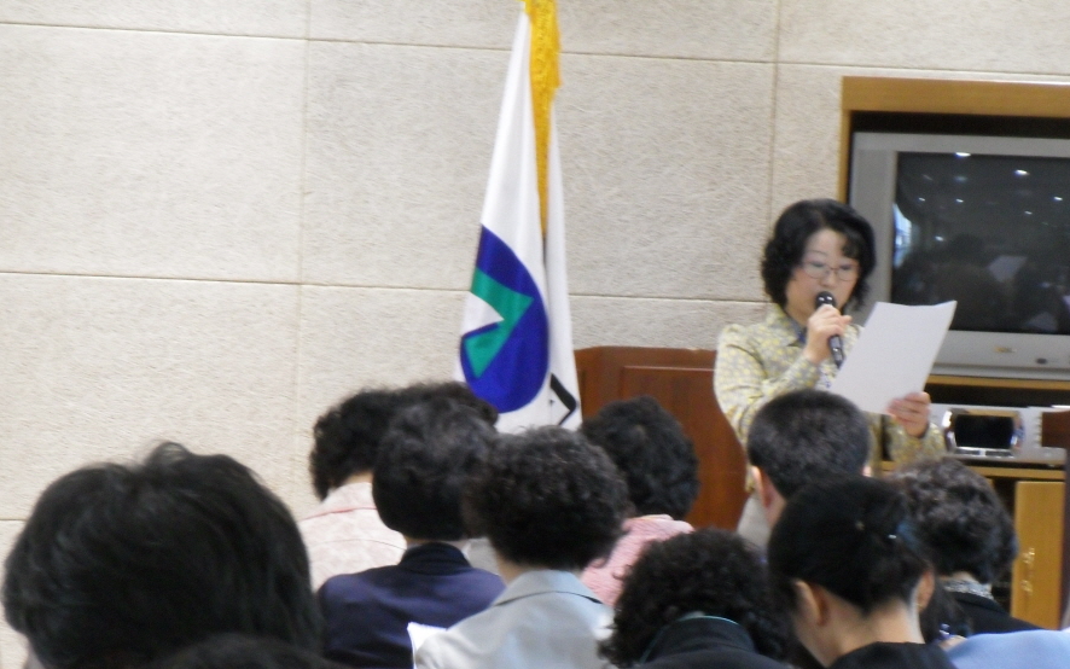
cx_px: 565
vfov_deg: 6.5
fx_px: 5862
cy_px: 447
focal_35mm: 201
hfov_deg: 10.4
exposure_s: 1/15
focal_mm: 25
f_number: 5.8
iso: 400
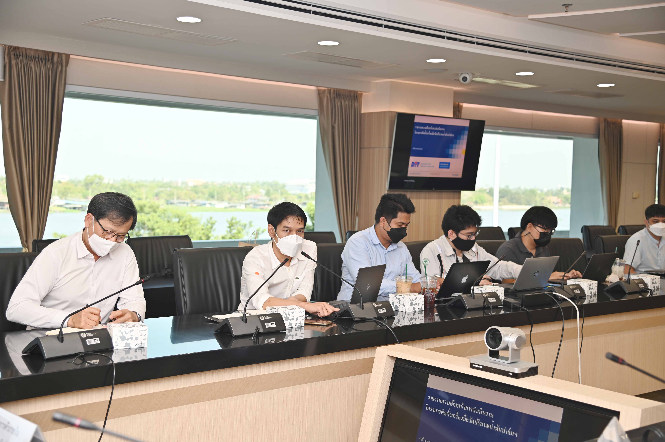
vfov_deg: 28.0
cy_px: 221
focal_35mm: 48
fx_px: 886
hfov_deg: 41.1
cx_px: 332
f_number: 4.5
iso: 200
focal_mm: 48
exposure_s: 1/80
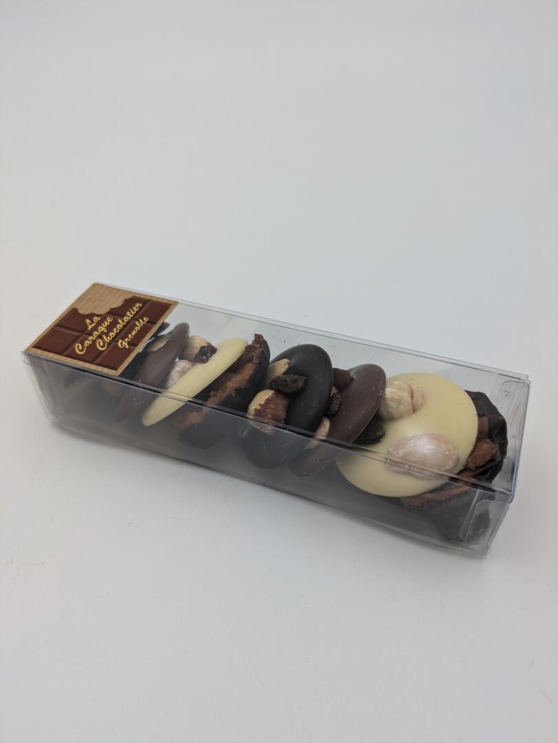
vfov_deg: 69.4
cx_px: 279
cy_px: 372
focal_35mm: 25
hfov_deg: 54.9
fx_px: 537
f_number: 1.89
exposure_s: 1/447
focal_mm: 5.43
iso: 68
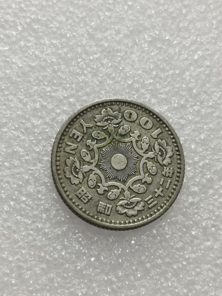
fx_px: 616
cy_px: 148
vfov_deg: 27.0
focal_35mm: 72
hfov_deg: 20.4
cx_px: 111
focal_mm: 5.58
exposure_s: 1/100
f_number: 1.8
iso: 80
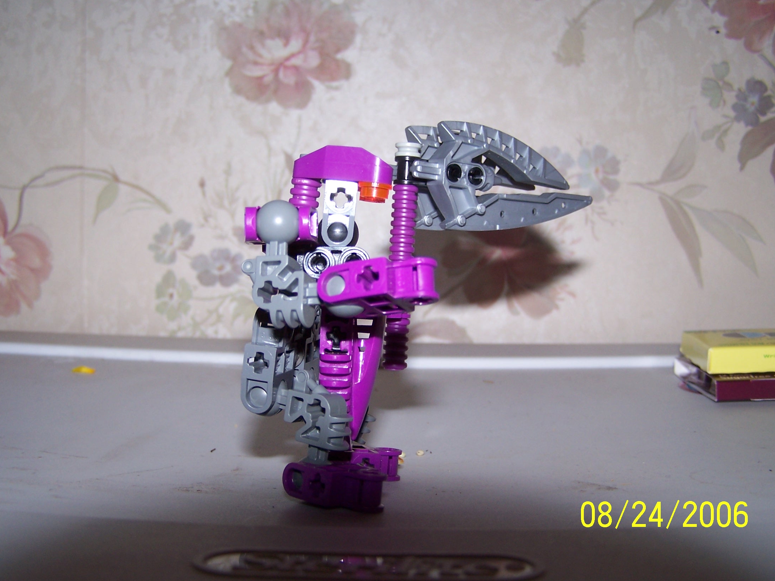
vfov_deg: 36.0
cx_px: 387
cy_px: 285
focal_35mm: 40
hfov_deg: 46.8
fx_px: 896
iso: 80
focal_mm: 6.3
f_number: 2.8
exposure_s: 1/60
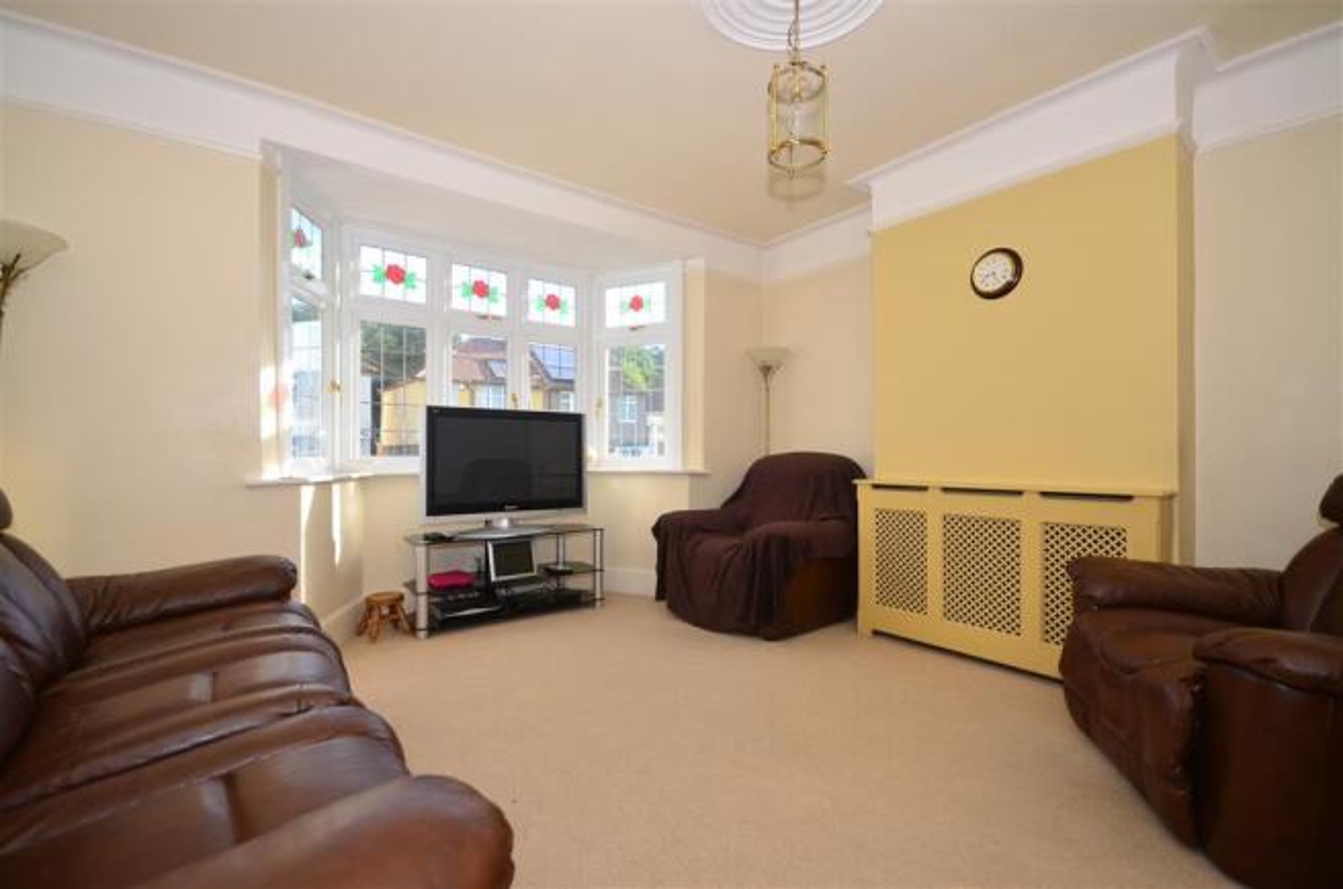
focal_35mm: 15
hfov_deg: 100.5
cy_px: 444
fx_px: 558
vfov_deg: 77.0
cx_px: 672
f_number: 5.6
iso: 200
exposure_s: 1/125
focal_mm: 10
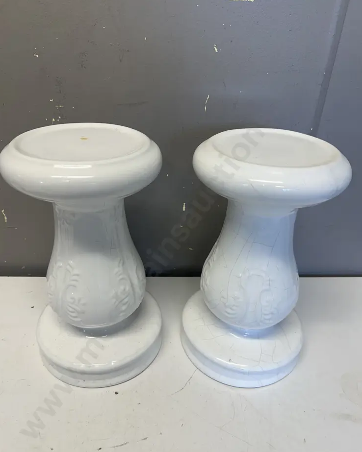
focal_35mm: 26
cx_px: 176
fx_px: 348
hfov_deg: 54.9
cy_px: 238
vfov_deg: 66.0
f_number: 1.78
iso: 64
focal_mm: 6.86
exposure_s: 1/100
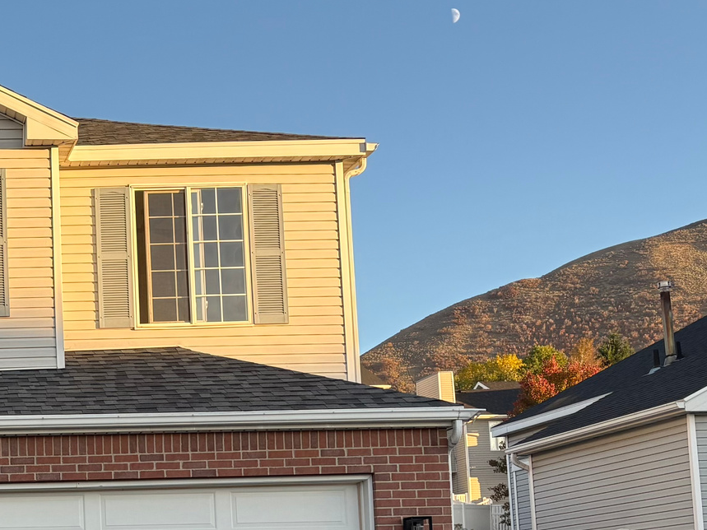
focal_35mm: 62
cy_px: 502
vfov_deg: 22.9
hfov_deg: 27.9
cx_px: -106
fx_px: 1266
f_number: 1.6
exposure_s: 1/716
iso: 50
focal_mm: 5.96
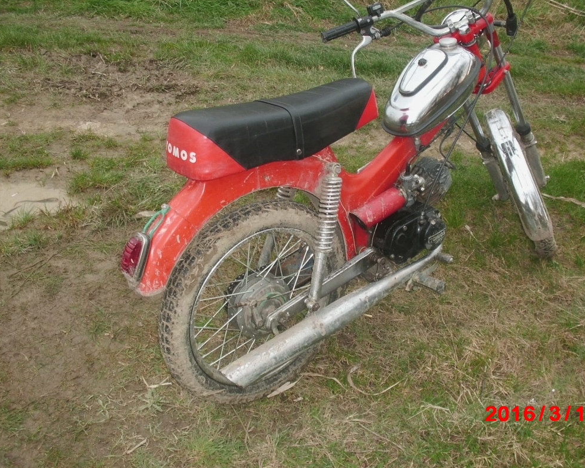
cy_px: 235
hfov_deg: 47.9
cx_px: 300
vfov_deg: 39.1
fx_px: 658
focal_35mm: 38
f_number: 2.9
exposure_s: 1/100
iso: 64
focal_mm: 6.3
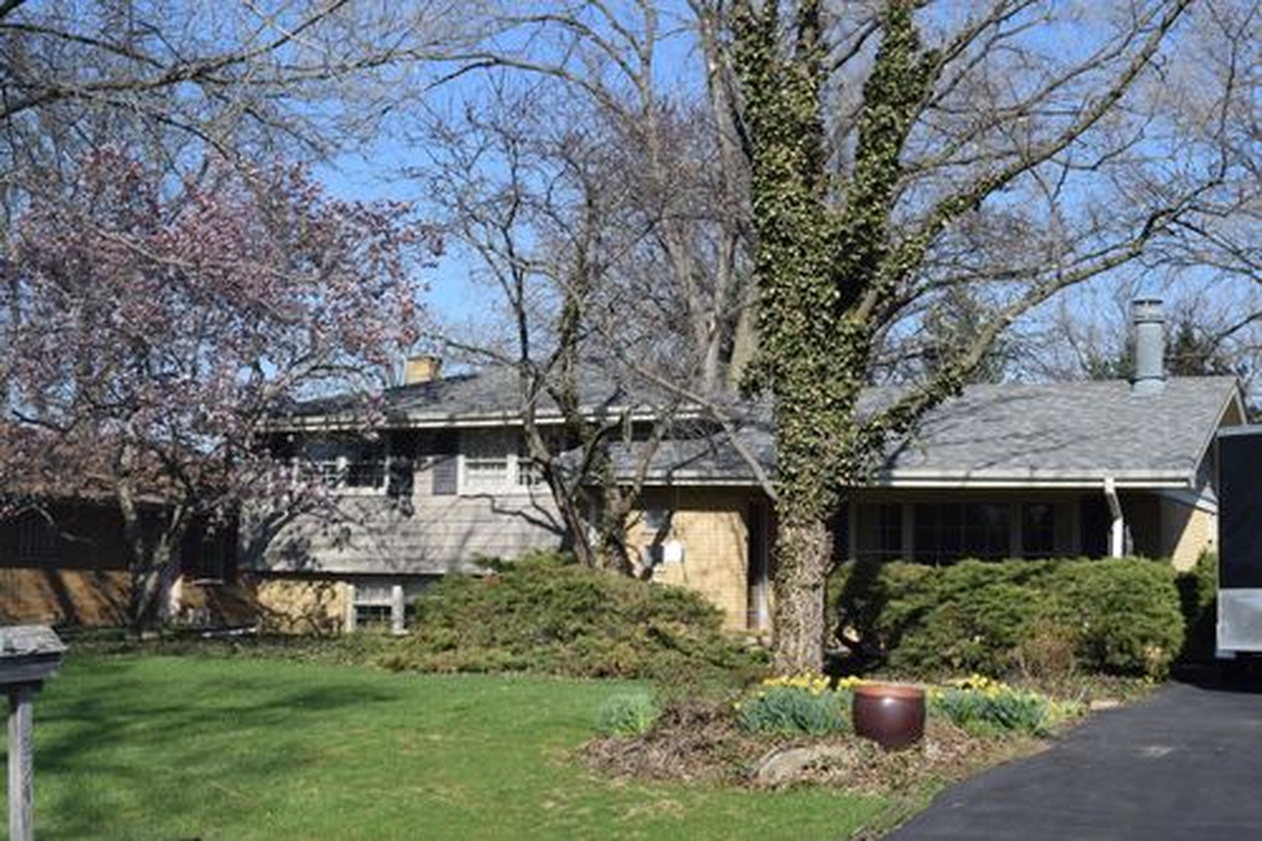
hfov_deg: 41.1
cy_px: 420
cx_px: 631
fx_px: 1682
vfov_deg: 28.1
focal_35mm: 48
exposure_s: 1/400
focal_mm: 32
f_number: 10
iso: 200
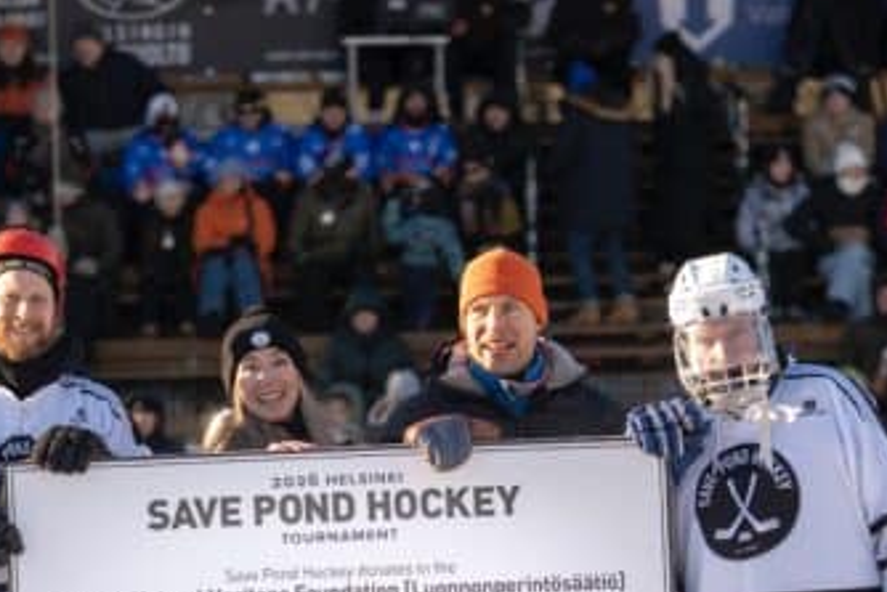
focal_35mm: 193
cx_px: 430
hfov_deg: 10.7
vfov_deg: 7.1
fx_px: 4757
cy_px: 634
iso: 125
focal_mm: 84
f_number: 2.8
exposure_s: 1/1000
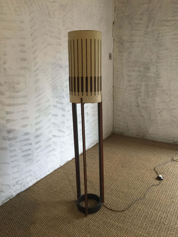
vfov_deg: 58.4
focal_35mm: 31
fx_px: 213
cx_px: 89
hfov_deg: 45.4
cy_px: 118
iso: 200
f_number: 2.4
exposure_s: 1/25
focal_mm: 3.3
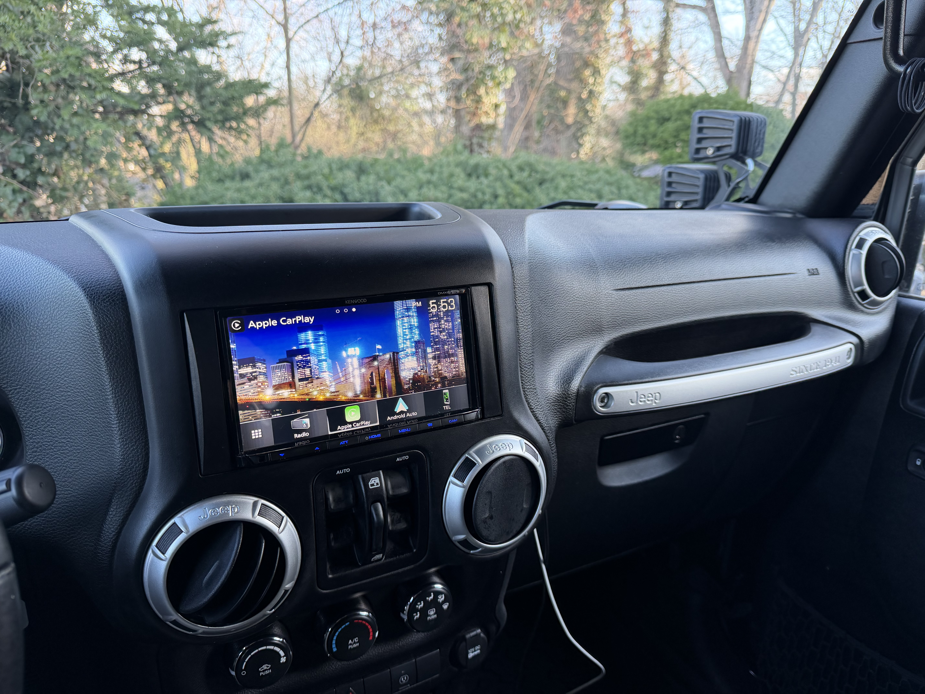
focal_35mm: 24
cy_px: 347
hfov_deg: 71.6
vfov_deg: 56.8
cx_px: 462
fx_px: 641
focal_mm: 6.76
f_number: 1.78
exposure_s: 1/121
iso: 160
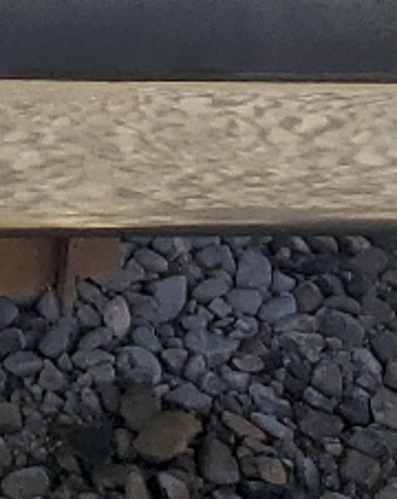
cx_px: -701
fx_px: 2651
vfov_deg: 9.7
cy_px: -647
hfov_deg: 7.7
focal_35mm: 180
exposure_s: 1/2500
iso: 50
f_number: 1.5
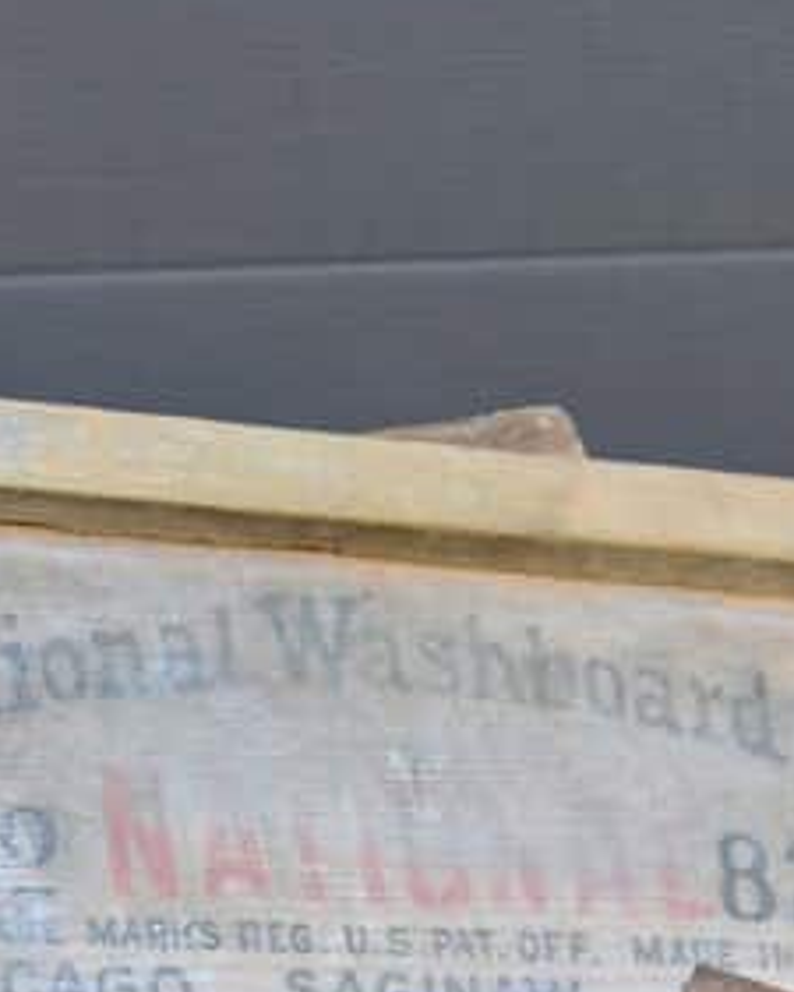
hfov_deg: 10.0
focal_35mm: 154
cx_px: 404
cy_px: 1546
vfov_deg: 11.9
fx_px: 4521
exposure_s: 1/200
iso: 400
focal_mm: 30
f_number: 7.1
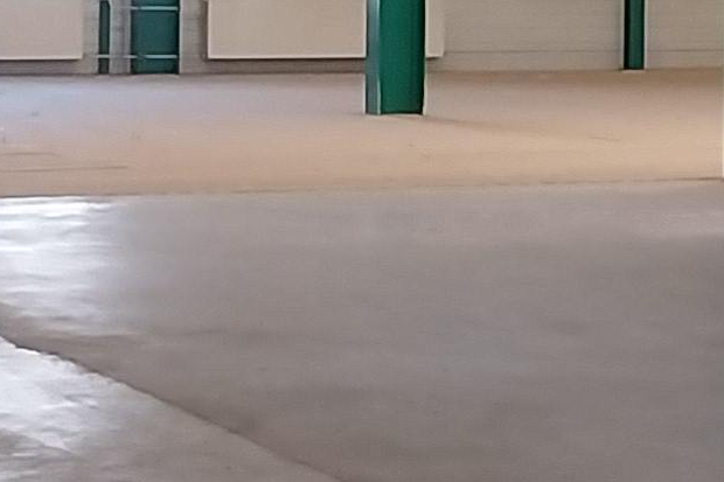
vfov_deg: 7.7
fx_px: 3579
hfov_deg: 11.4
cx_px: 781
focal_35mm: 178
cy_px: 67
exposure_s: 1/50
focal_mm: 4
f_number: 1.8
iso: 250
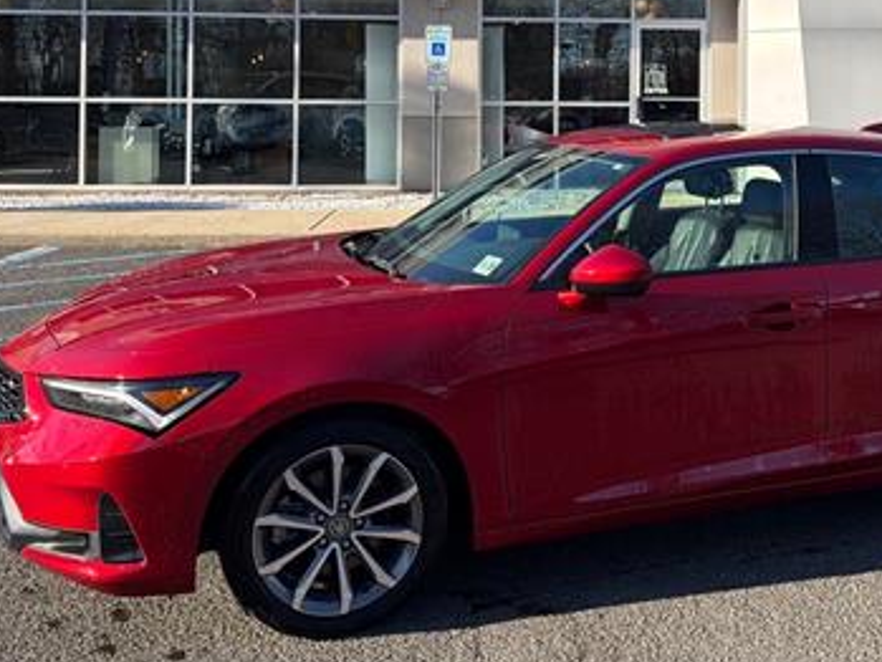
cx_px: 589
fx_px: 1121
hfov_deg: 42.4
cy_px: 88
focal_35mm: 44
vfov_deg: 31.6
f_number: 1.78
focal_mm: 6.76
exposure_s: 1/2525
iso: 100
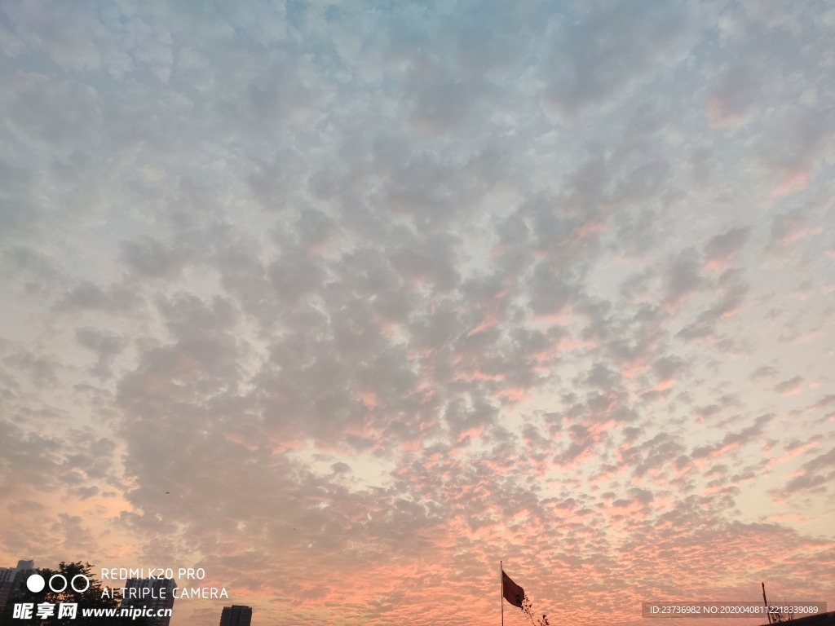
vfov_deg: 53.1
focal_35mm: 26
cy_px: 313
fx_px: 627
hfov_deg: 67.3
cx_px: 418
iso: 228
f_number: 1.75
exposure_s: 1/50
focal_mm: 4.77
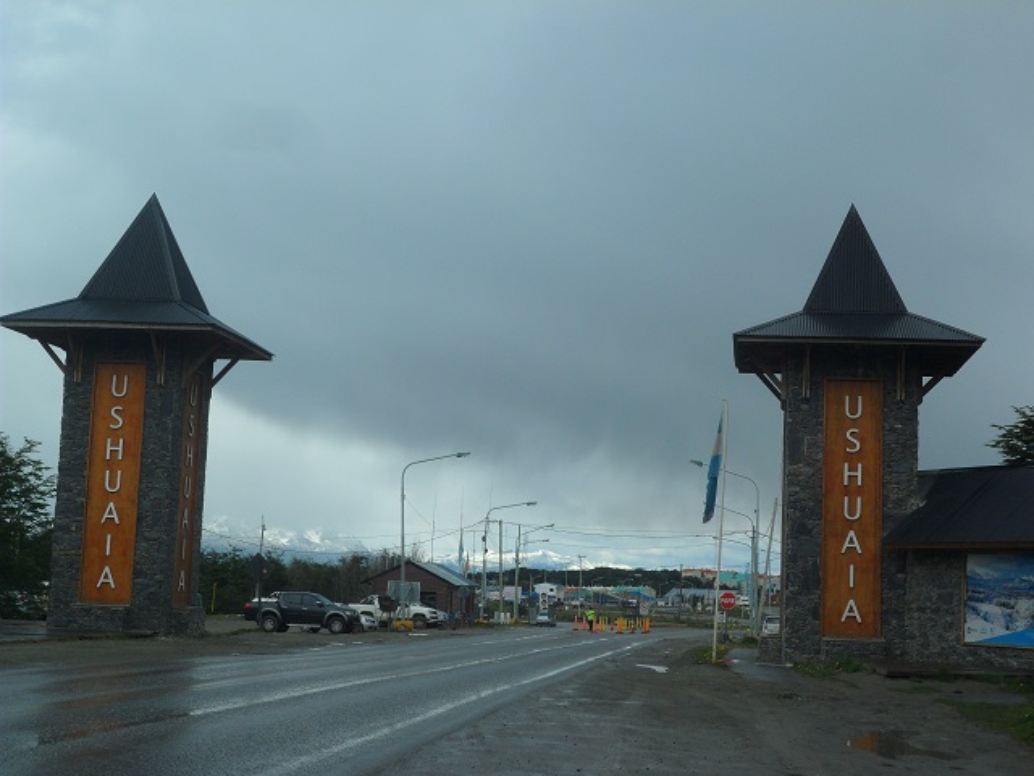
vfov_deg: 28.0
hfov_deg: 36.8
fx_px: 1553
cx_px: 517
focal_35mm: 52
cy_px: 388
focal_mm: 9.3
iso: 80
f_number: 5
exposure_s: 1/350
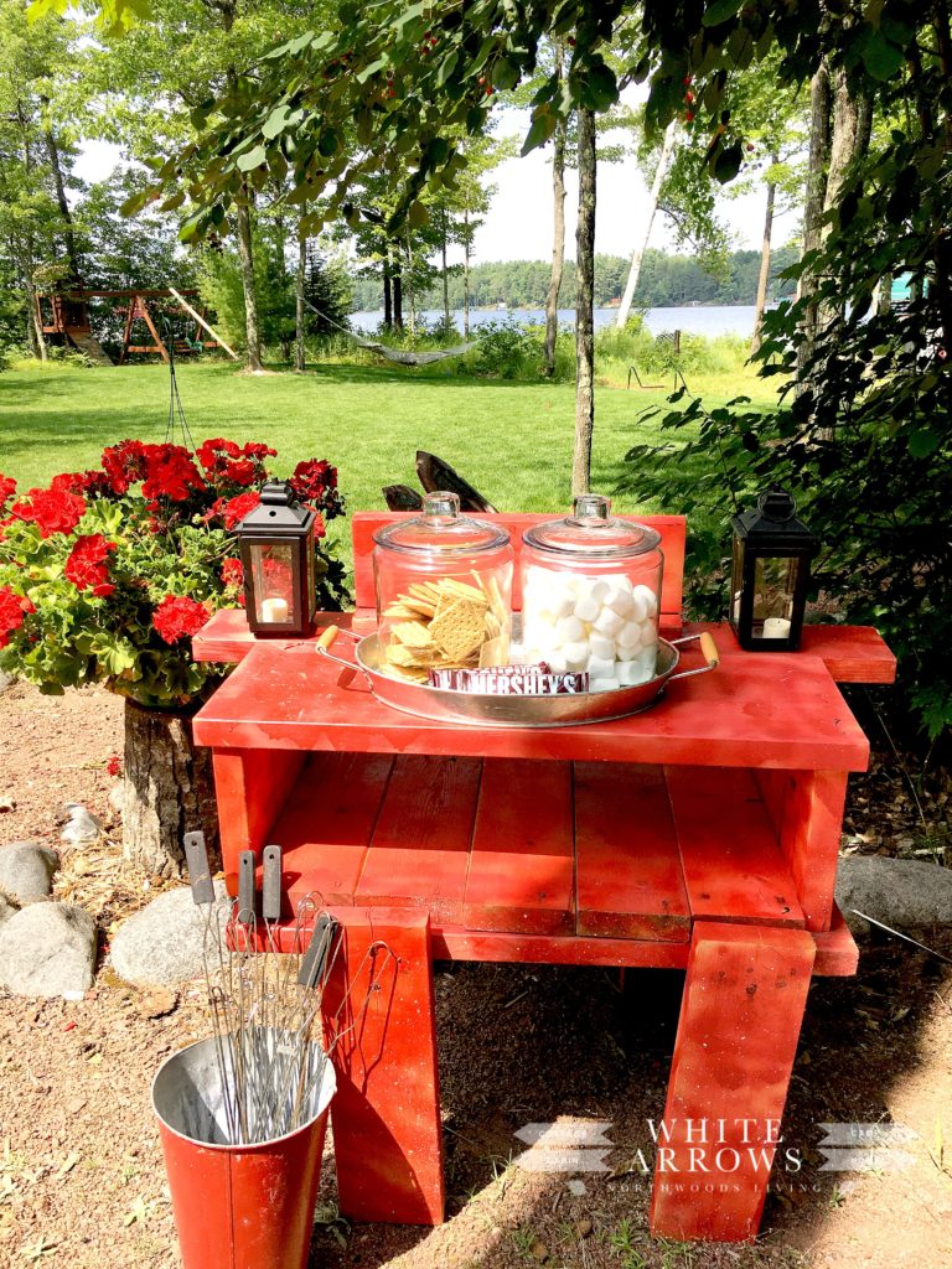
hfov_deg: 48.2
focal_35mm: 29
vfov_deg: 61.7
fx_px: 1063
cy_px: 634
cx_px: 476
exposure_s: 1/725
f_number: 2.2
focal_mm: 4.15
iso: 25
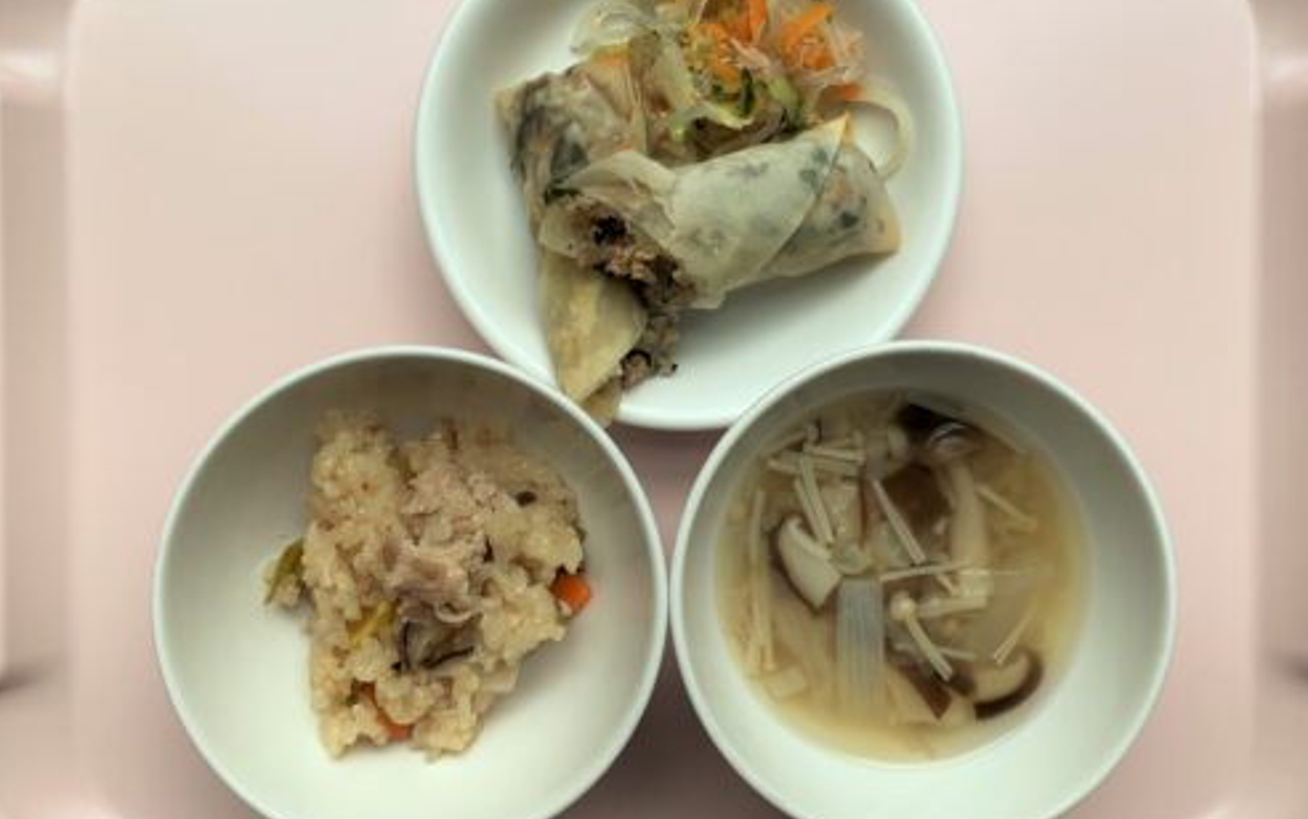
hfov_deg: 66.4
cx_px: 659
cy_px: 352
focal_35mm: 28
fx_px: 999
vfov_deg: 44.5
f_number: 1.8
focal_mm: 4.25
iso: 25
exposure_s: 1/132
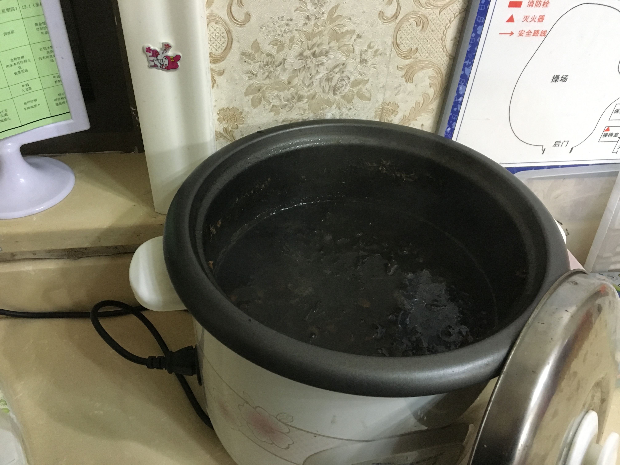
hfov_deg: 61.7
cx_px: 310
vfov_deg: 48.2
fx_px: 519
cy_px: 232
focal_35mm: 29
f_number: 2.2
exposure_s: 1/17
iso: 250
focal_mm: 4.15
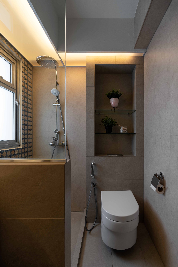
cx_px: 89
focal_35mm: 16
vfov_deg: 96.7
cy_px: 134
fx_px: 119
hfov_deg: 73.7
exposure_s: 1/13
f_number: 8
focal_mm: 16
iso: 100
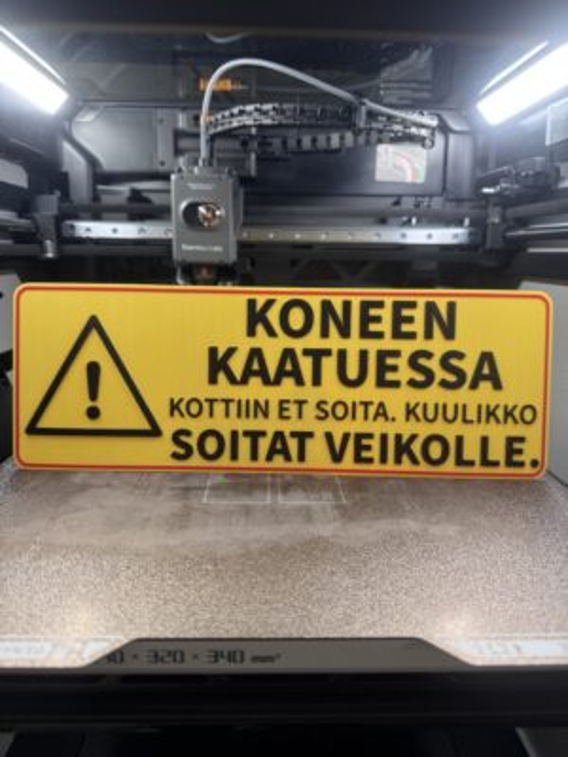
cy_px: 378
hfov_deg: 56.8
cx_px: 284
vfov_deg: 71.6
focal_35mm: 24
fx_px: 525
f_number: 1.78
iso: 200
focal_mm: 6.76
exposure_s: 1/76
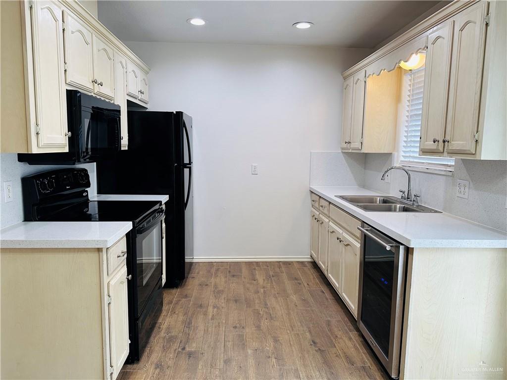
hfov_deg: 71.6
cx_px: 254
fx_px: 352
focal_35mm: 24
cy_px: 190
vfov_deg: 56.8
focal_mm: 6.86
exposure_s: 1/120
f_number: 1.78
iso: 125
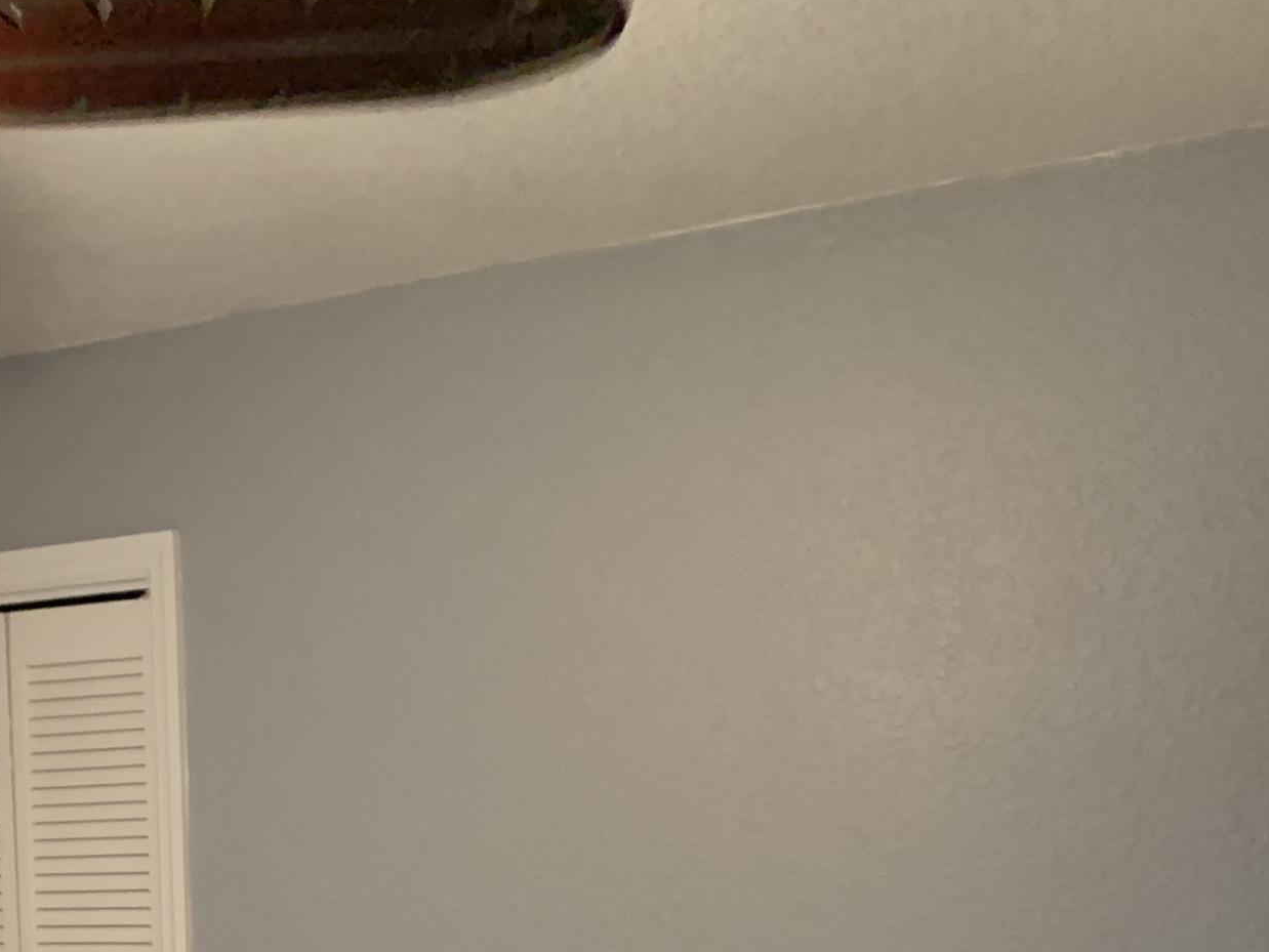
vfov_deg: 21.8
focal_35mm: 63
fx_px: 2310
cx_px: 136
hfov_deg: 29.5
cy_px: 1106
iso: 320
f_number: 1.8
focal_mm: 4.25
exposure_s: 1/40
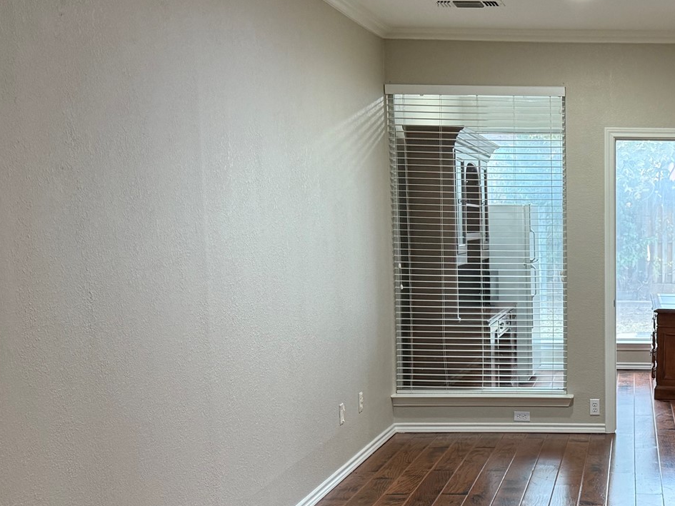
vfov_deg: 27.8
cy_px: 349
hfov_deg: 34.4
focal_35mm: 52
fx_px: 1014
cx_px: 632
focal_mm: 6.76
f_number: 1.78
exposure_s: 1/60
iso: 320
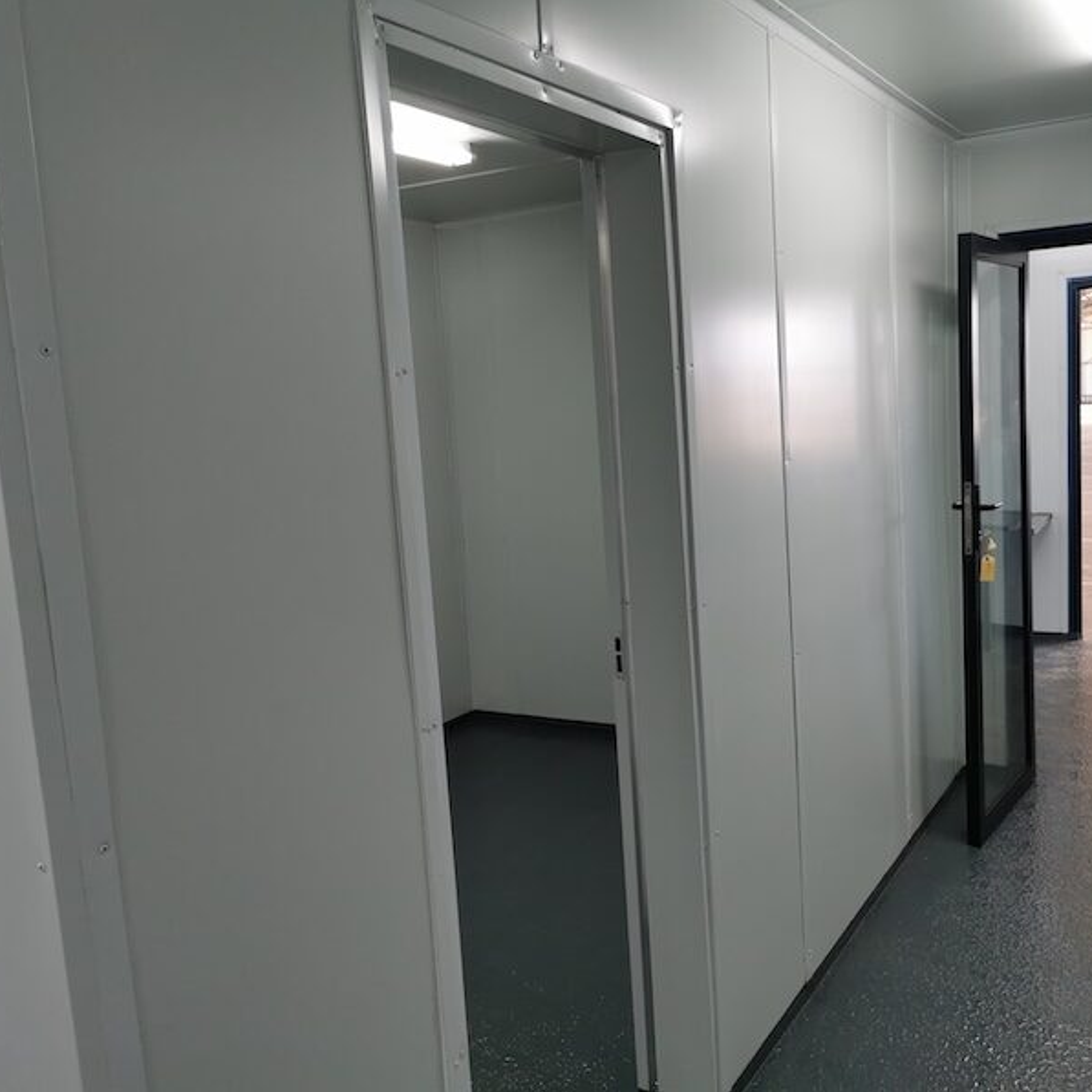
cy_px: 545
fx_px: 1142
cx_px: 620
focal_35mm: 32
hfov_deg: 50.9
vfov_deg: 51.1
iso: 64
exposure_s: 1/100
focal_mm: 5.56
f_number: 1.6
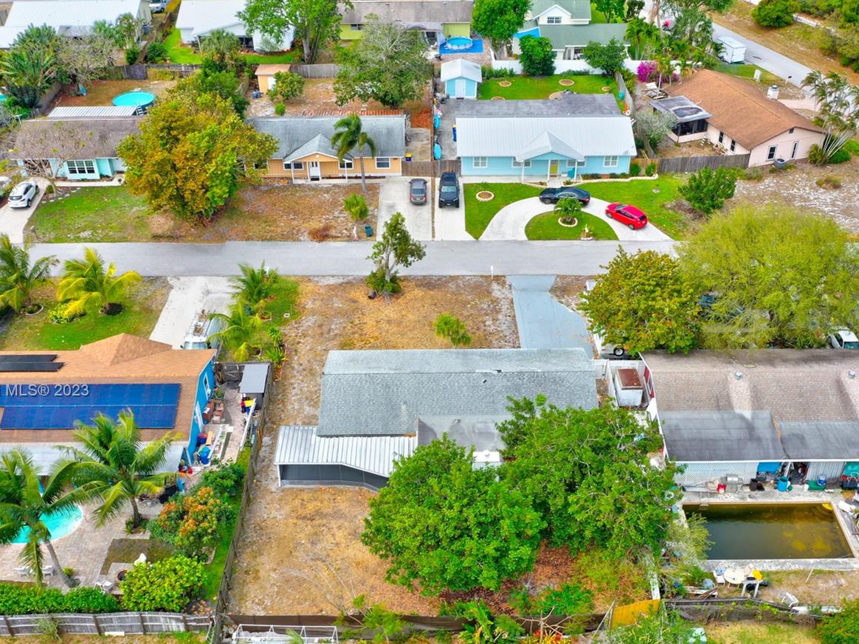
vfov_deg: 38.5
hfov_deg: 50.1
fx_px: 918
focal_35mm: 37
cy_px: 392
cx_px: 444
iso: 100
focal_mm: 10.3
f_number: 8
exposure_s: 1/160
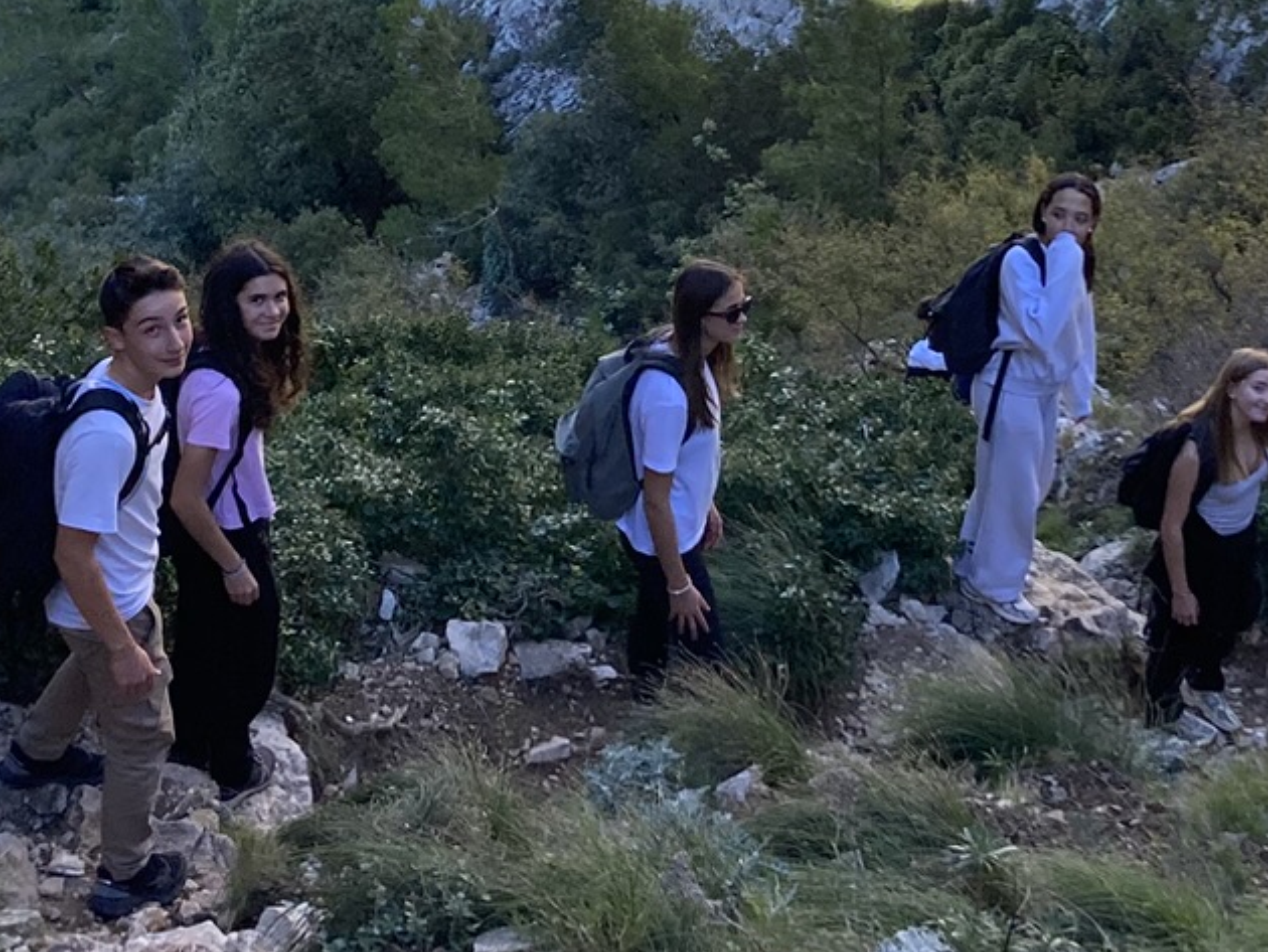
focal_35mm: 91
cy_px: 62
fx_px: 3335
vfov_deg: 16.0
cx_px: 694
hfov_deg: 21.5
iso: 20
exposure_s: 1/685
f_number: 1.8
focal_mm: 3.99
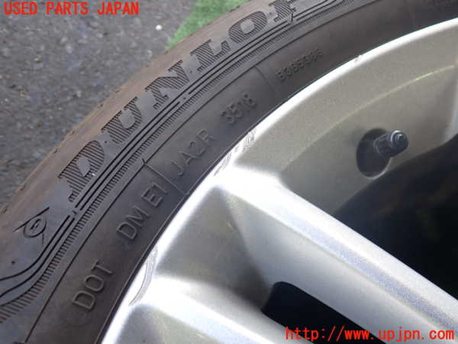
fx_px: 397
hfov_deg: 60.0
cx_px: 229
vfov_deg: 46.8
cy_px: 172
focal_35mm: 30
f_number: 2.3
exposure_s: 1/100
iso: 200
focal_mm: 5.4
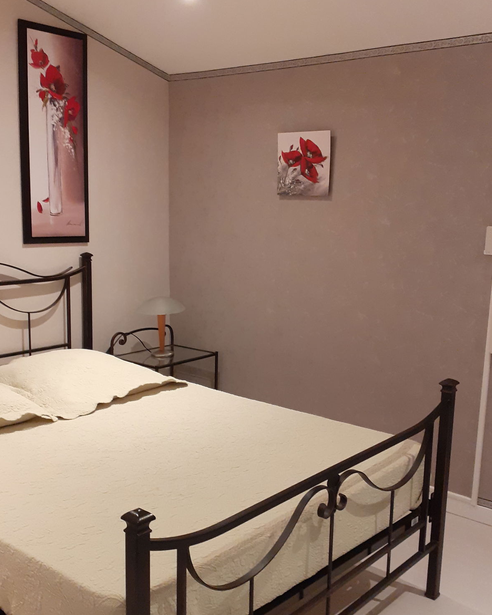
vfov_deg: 47.9
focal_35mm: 38
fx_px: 691
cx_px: 217
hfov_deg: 39.1
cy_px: 329
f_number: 1.9
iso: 250
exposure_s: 1/33
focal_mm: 3.6
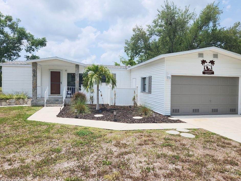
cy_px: 89
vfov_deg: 54.9
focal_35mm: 25
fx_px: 174
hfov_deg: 69.3
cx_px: 127
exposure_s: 1/2500
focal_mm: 5.4
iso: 50
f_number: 1.8
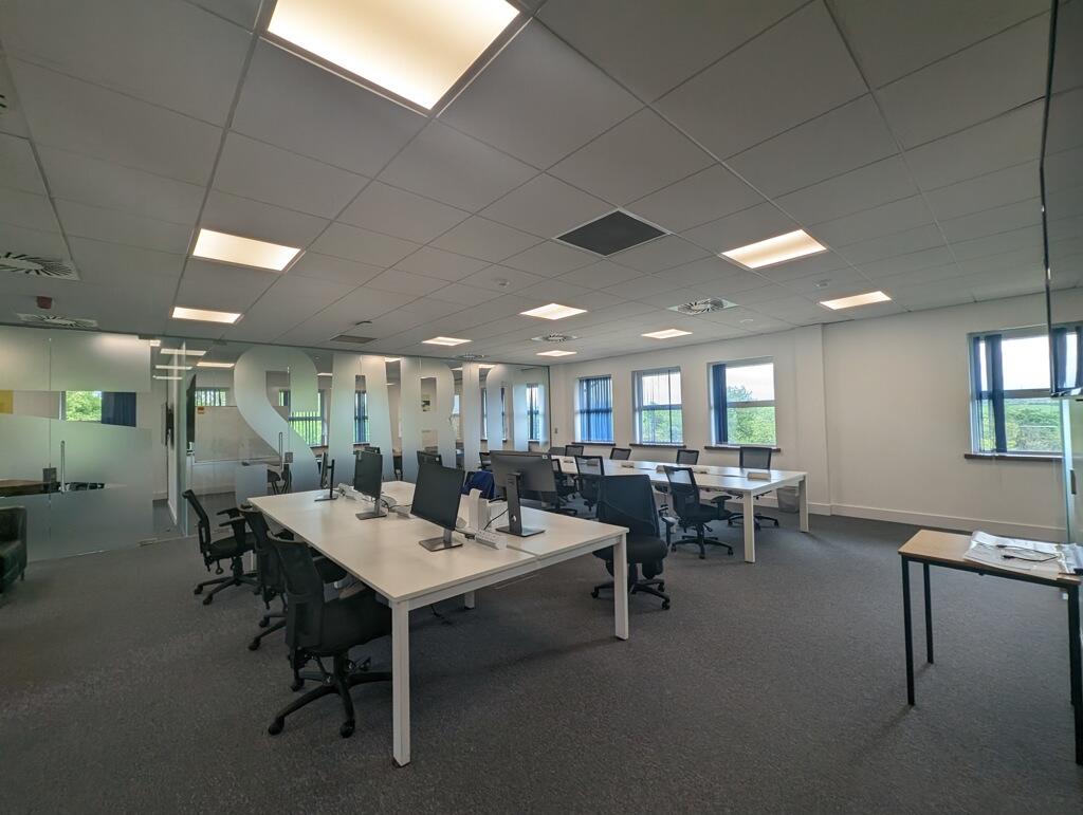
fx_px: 407
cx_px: 542
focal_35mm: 13
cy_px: 408
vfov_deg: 90.1
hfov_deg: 106.1
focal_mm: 1.95
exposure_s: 1/172
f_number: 2.2
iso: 47
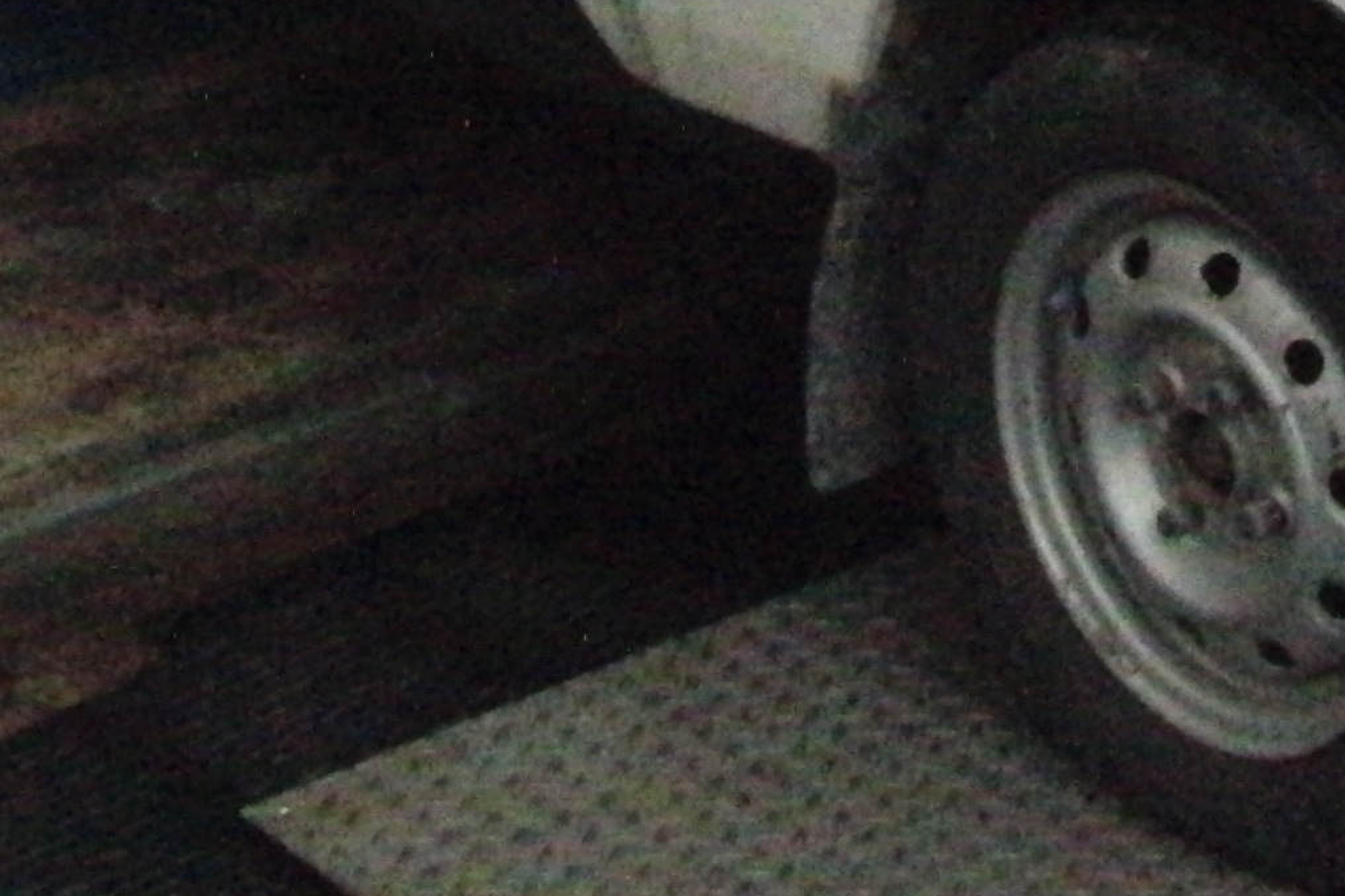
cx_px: 1386
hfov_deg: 14.6
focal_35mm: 138
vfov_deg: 9.3
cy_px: -881
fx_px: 5155
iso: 3200
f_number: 8.5
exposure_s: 1/1000
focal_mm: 6.42
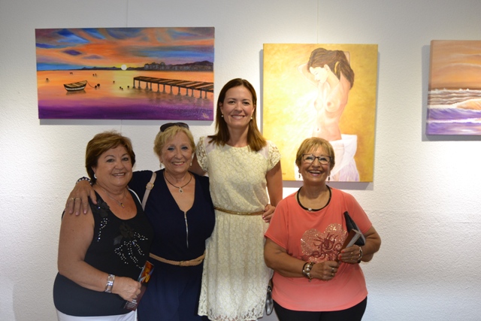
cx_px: 240
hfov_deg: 61.9
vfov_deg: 43.6
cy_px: 160
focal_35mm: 30
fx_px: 401
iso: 500
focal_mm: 20
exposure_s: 1/60
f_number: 3.5
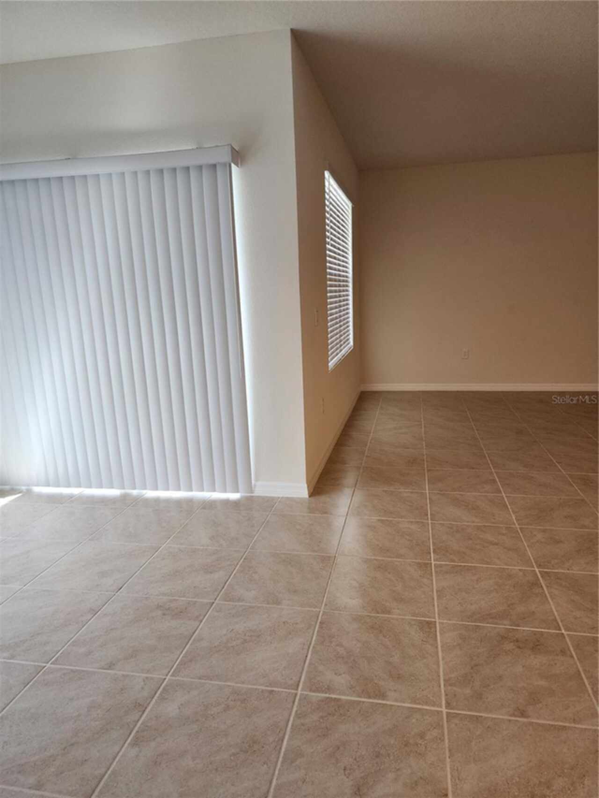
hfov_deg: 58.9
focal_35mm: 23
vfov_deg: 73.9
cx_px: 300
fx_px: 531
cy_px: 399
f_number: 1.8
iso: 250
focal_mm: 6.4
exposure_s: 1/120
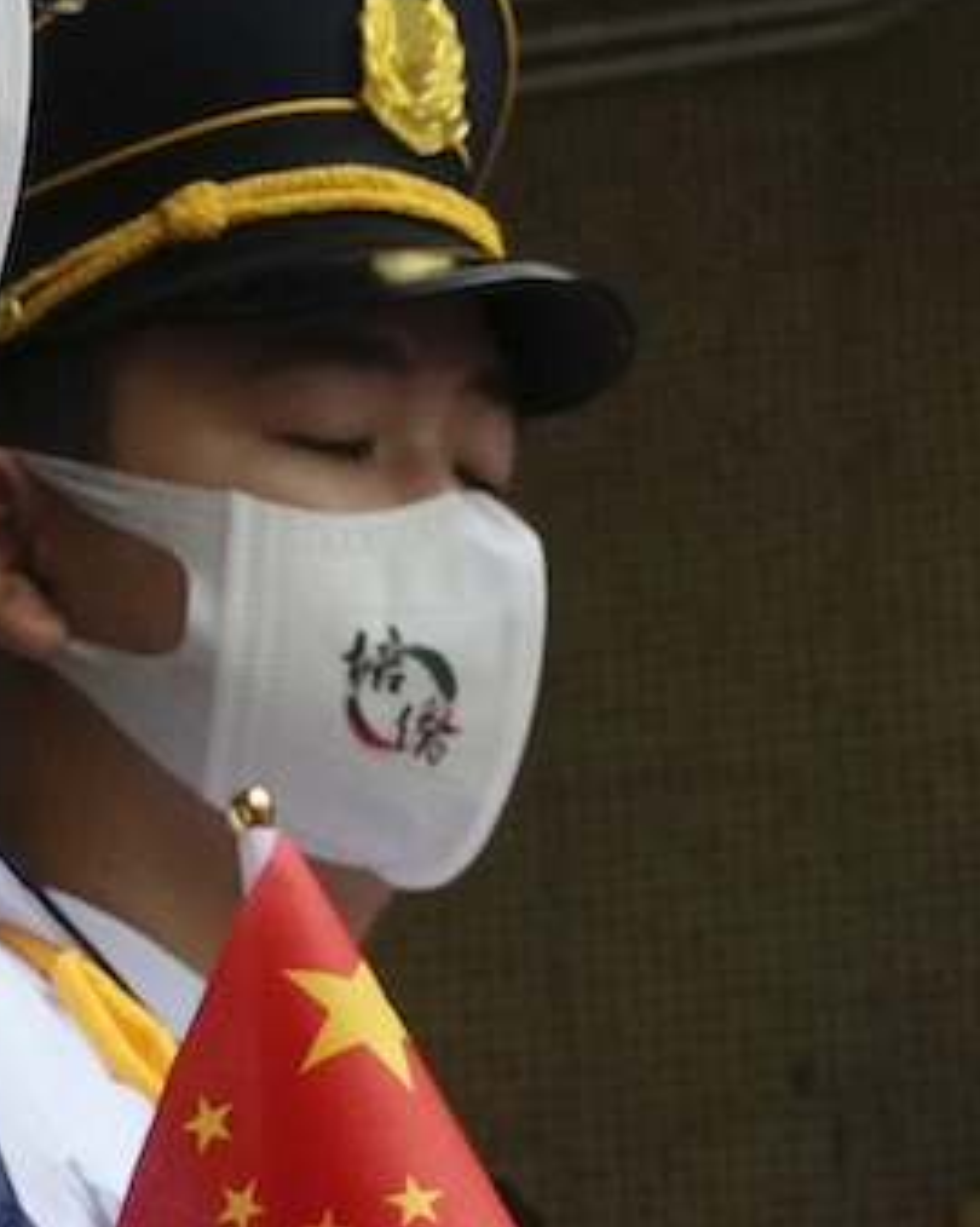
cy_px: 1056
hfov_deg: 8.0
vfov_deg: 10.1
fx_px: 6895
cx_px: -494
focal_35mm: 190
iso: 3200
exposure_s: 1/250
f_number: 11
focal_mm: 38
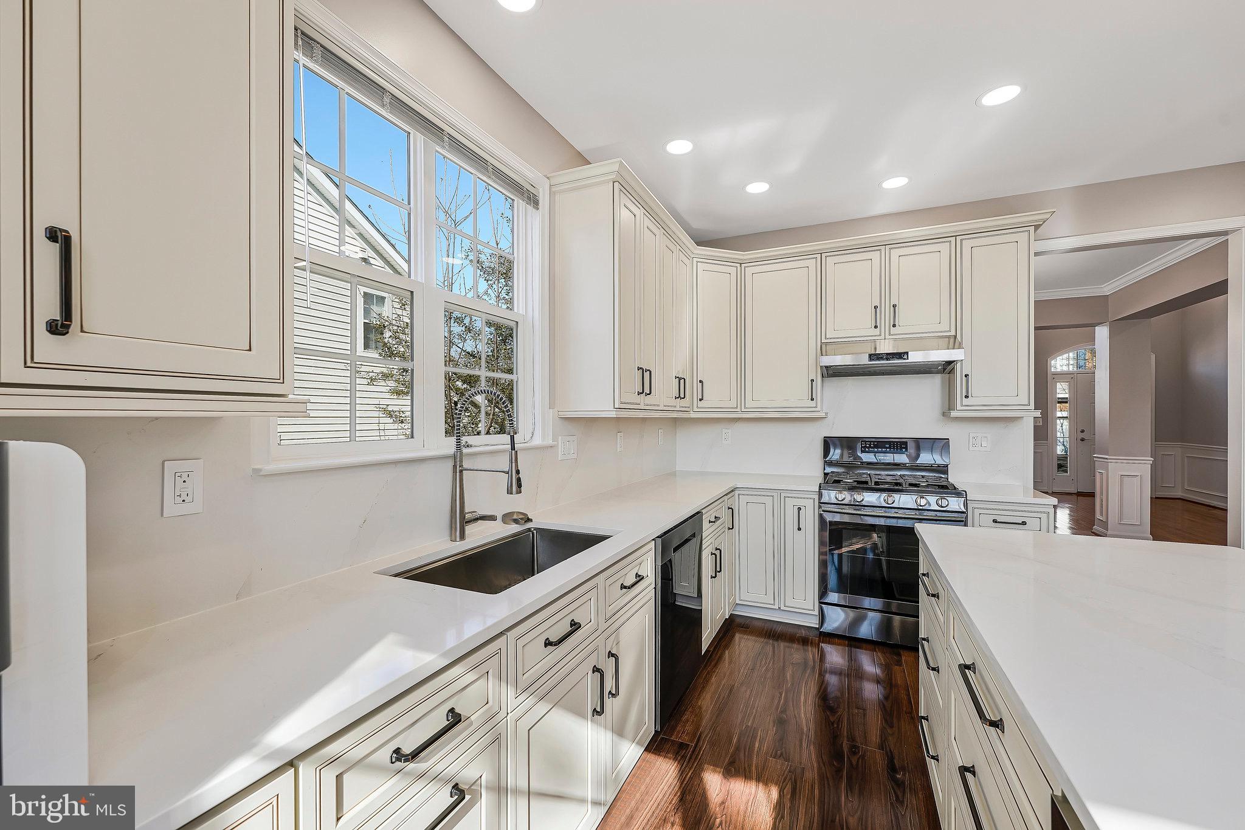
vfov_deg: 81.2
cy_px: 415
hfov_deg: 104.3
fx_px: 484
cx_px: 622
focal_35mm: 14
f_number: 8
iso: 125
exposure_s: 1/30
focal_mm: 14
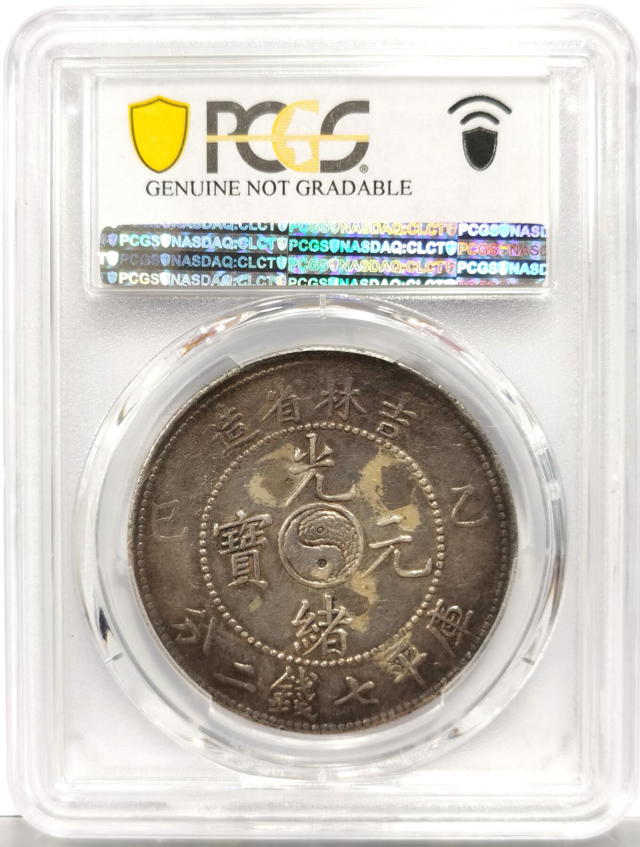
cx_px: 320
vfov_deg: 35.5
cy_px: 424
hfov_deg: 27.1
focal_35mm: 54
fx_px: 1326
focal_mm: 5.56
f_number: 16
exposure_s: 1/100
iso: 160
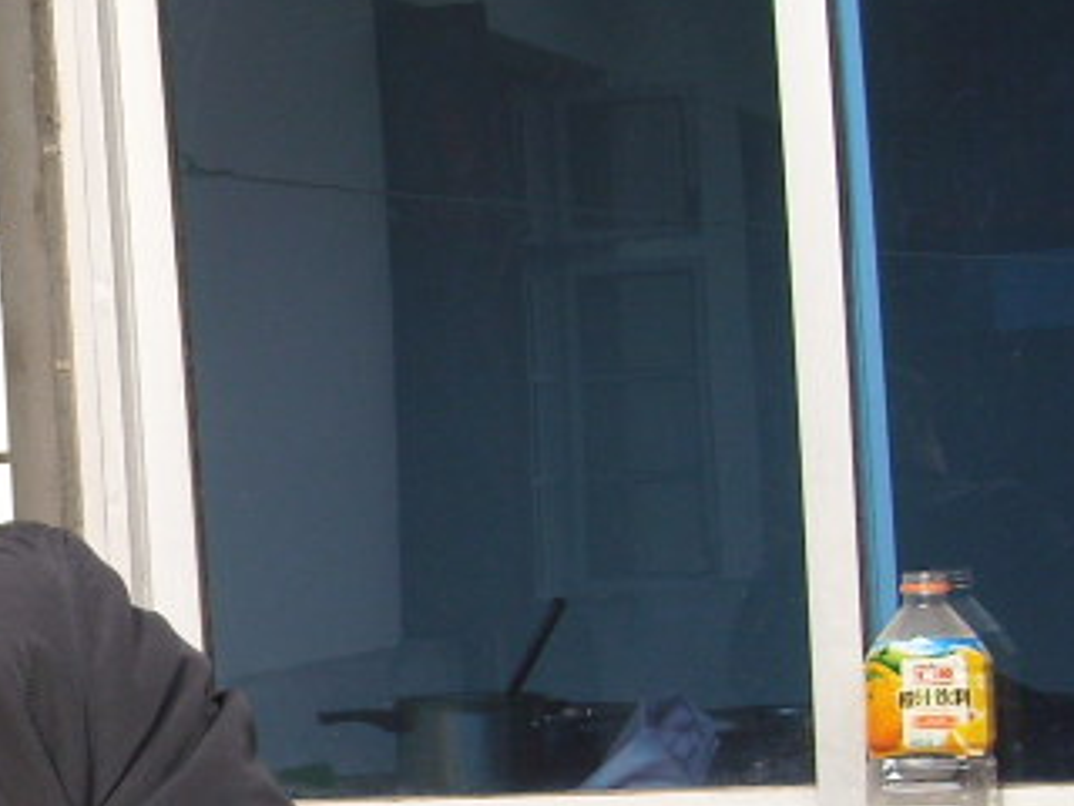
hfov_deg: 16.7
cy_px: 759
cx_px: -252
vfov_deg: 13.1
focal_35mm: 112
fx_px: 3475
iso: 64
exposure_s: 1/353
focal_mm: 5.7
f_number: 2.8
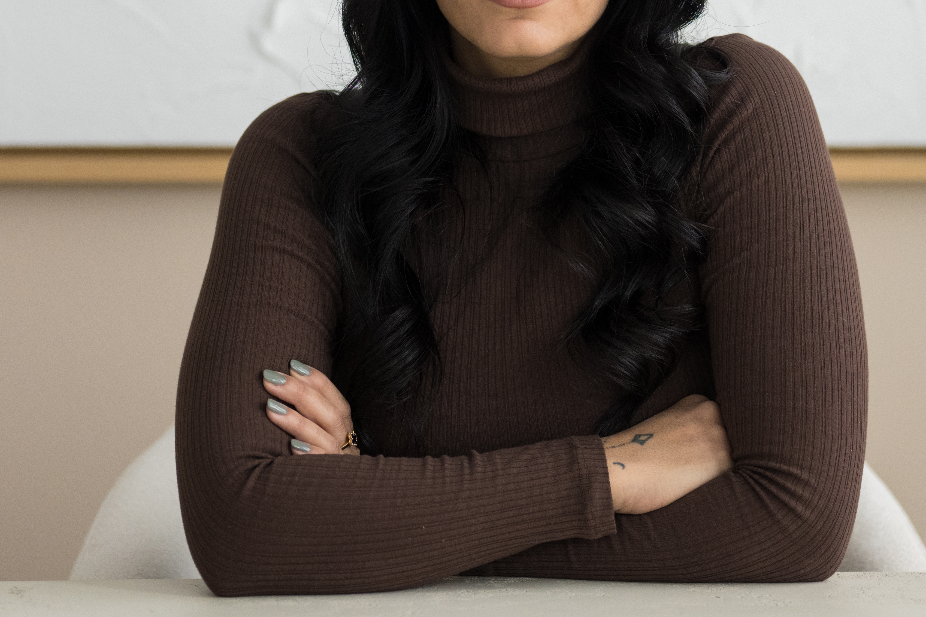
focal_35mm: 119
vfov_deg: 11.4
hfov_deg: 17.2
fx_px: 3061
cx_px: 515
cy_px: -6
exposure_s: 1/500
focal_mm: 50
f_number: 1.8
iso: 800
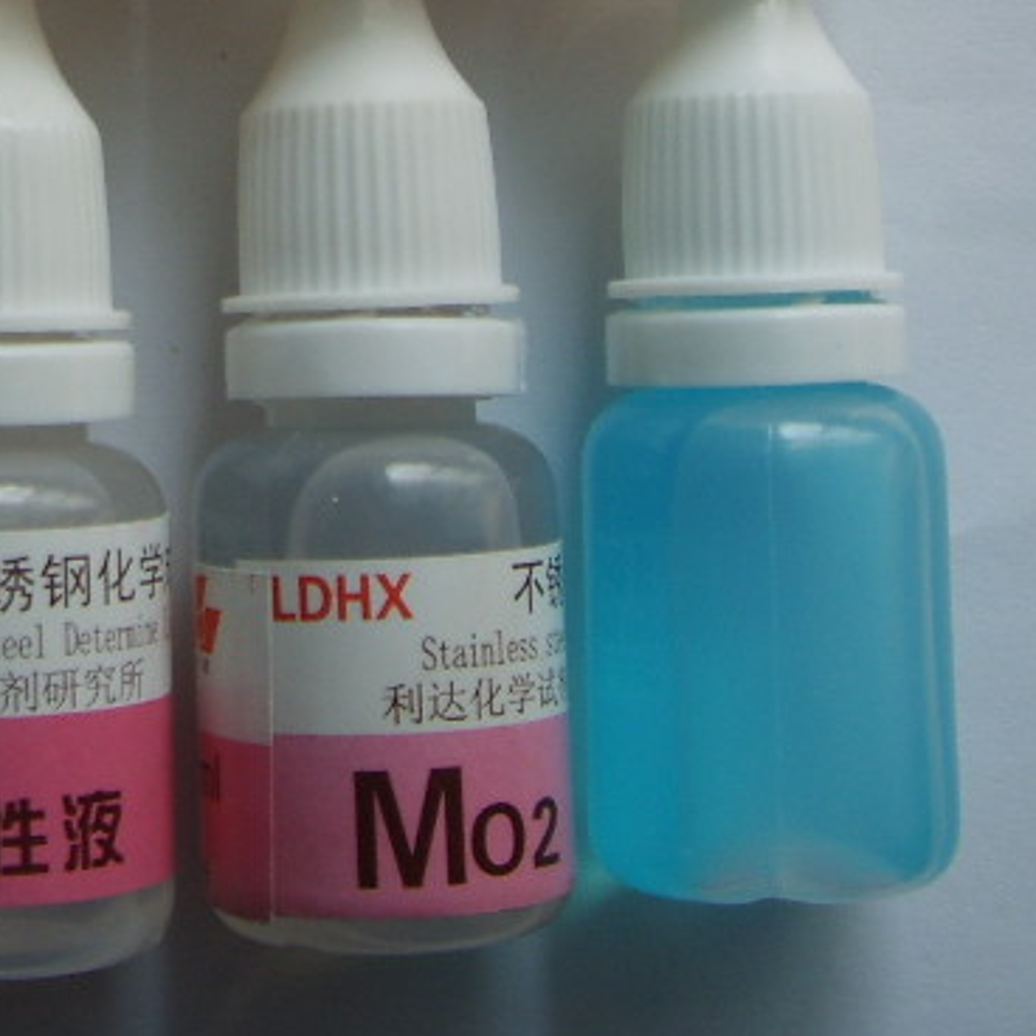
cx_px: -20
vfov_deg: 17.7
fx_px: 3251
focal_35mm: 96
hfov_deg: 17.6
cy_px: 3
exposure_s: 1/250
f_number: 3.5
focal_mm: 6.6
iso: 50
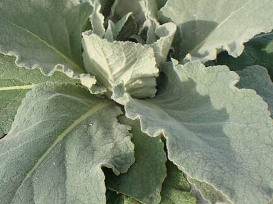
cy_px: 53
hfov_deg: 33.9
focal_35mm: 56
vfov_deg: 25.8
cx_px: 80
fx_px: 441
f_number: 3.2
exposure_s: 1/200
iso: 100
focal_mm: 5.4
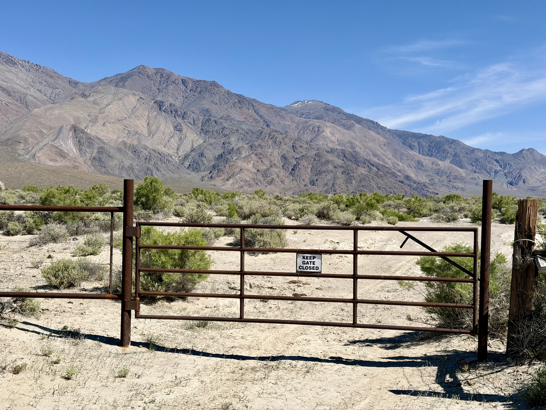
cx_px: 273
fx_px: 757
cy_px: 205
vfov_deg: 30.3
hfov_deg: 39.7
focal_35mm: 48
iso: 80
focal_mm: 6.76
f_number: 1.78
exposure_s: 1/7874
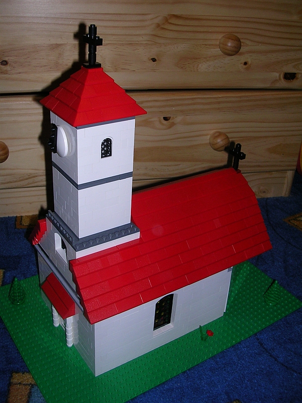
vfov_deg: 49.0
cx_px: 151
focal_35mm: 38
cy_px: 202
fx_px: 442
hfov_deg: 37.7
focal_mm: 5.8
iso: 50
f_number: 2.8
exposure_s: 1/60.1
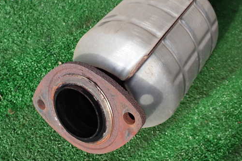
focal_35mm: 51
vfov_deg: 26.4
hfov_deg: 38.8
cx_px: 103
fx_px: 343
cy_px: 98
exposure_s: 1/160
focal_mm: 7.31
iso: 100
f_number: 4
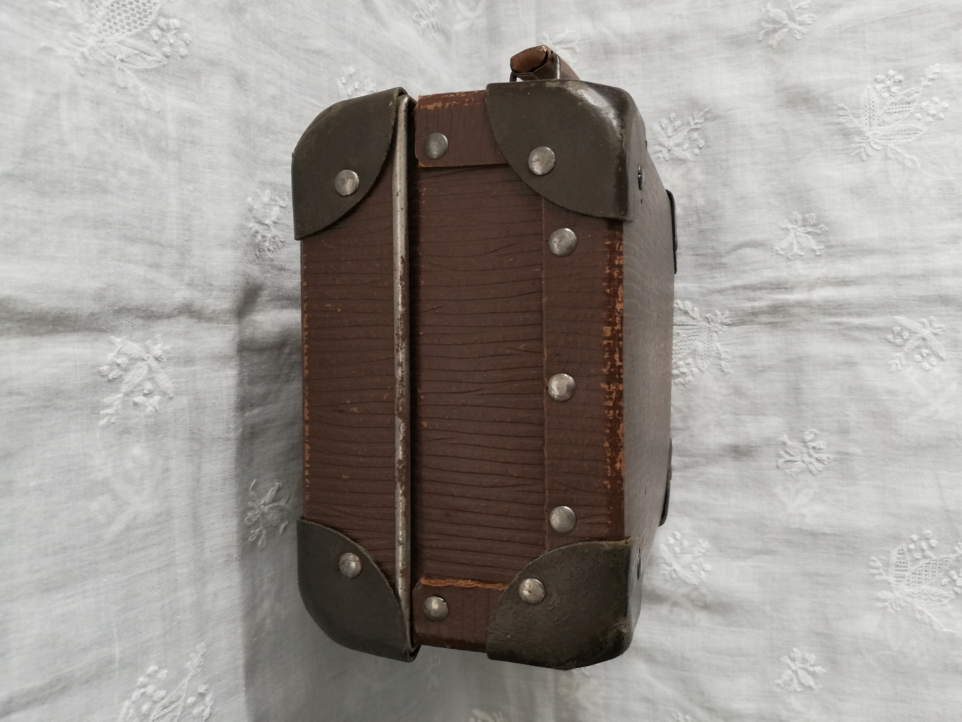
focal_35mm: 26
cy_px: 361
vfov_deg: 53.1
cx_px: 481
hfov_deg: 67.3
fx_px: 723
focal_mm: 3.81
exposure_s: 1/50
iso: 125
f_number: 2.2
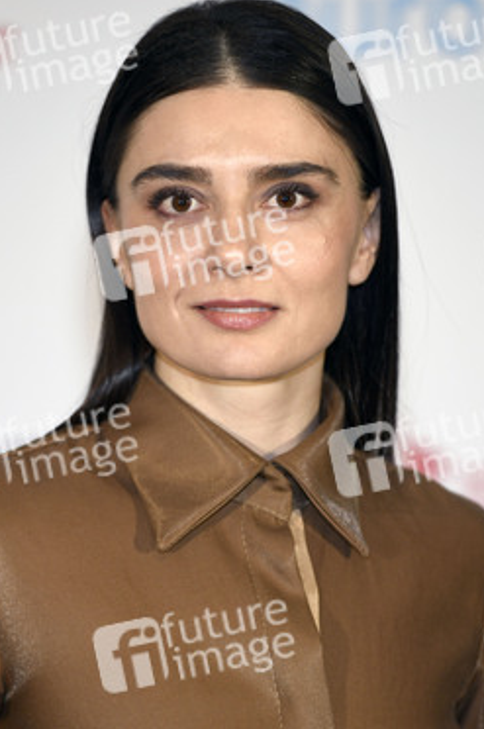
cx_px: 251
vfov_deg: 9.6
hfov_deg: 6.4
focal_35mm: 215
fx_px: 4348
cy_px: 353
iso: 800
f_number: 3.5
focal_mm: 200
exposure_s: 1/250
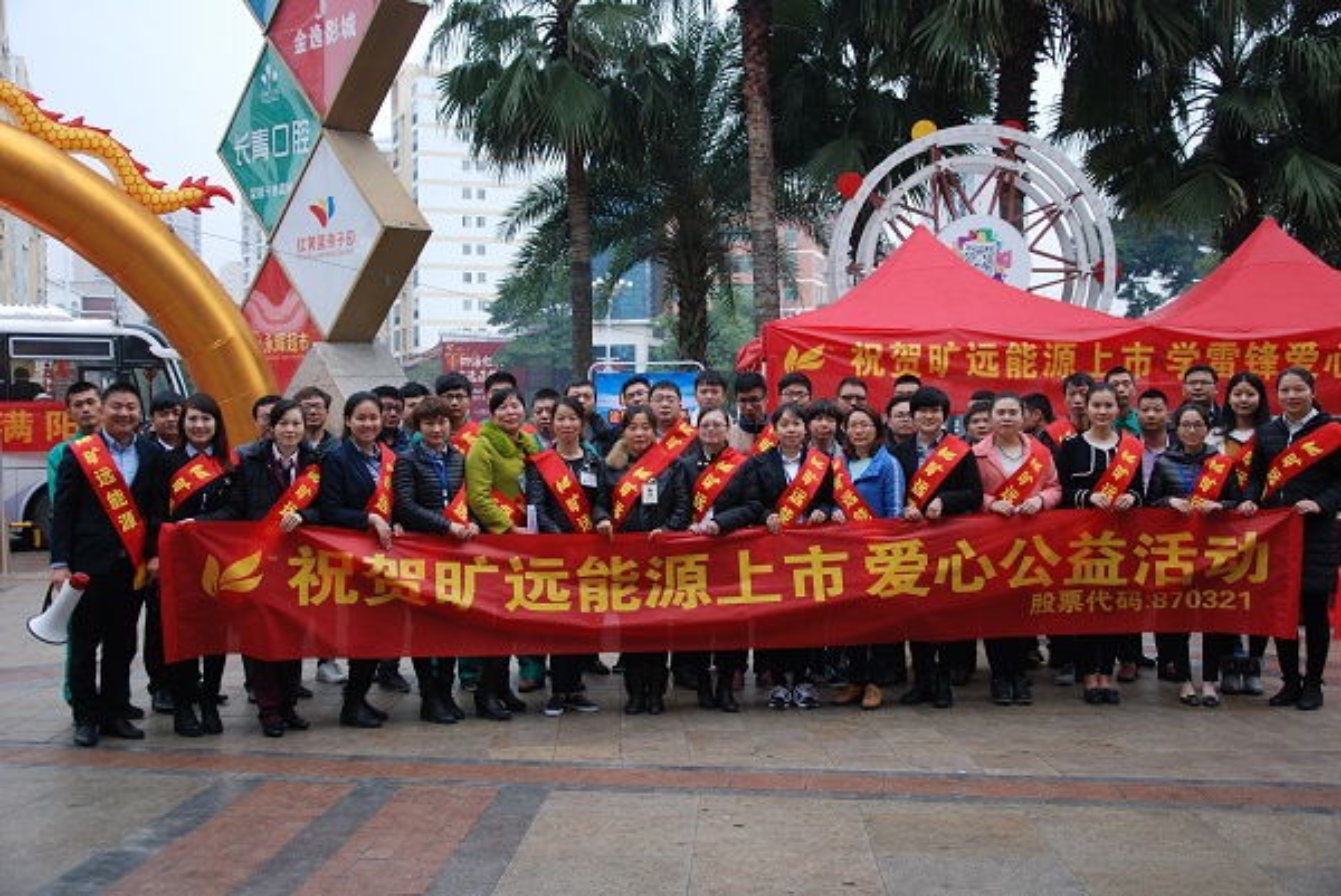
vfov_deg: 34.3
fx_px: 1454
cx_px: 670
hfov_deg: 49.5
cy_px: 448
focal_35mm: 39
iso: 200
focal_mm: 26
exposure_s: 1/125
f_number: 4
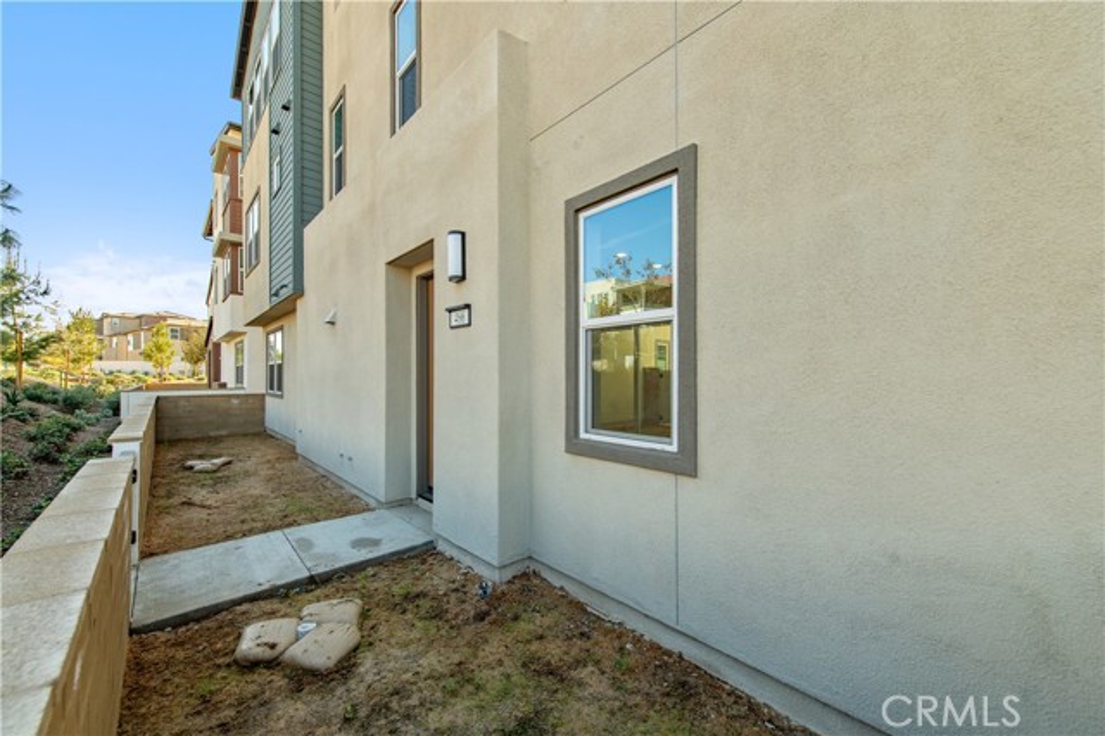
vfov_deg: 81.1
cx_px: 552
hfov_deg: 104.3
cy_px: 368
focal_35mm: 14
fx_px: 429
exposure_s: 1/250
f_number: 5.6
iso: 140
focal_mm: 14
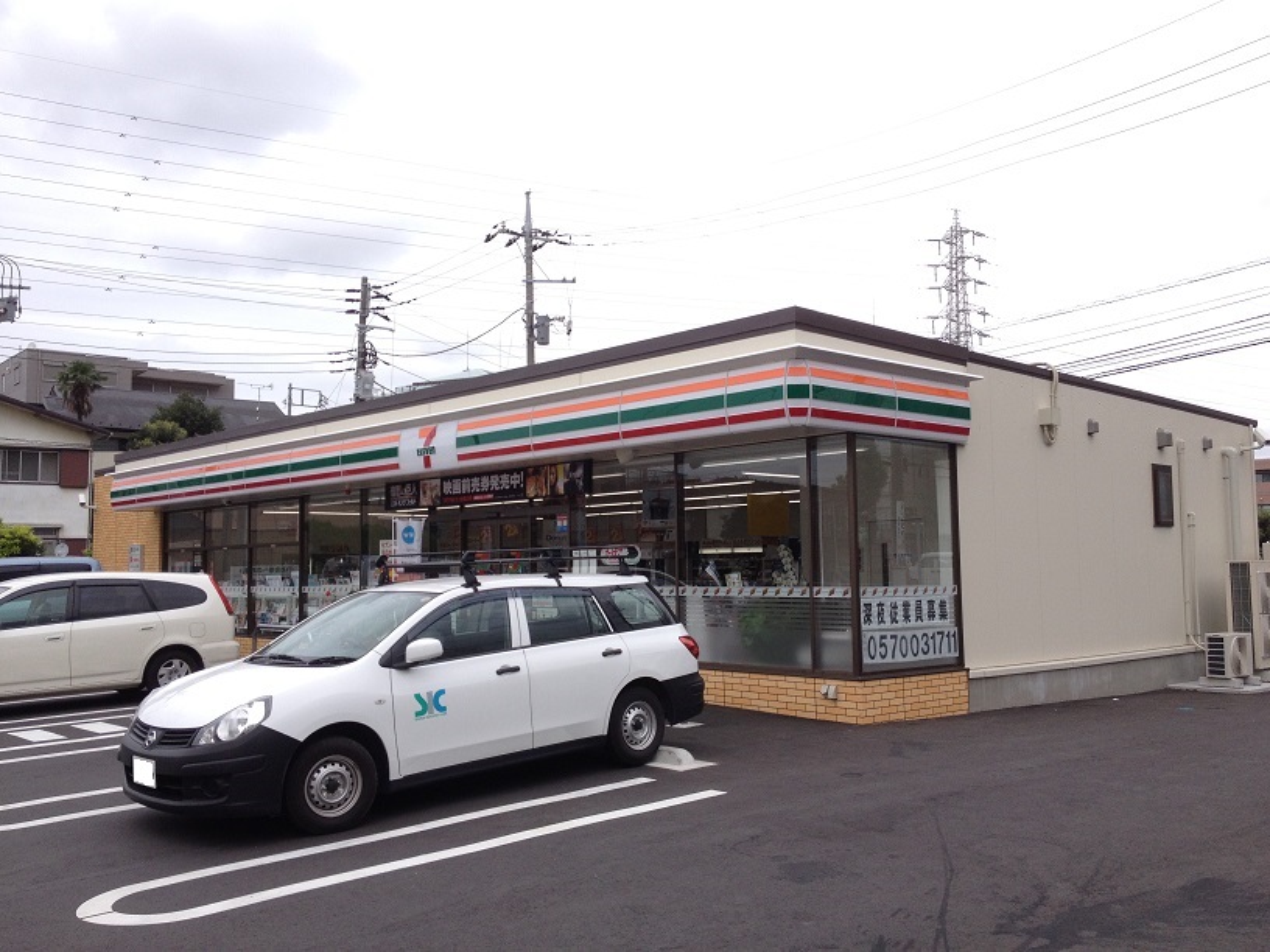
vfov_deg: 40.7
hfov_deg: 52.6
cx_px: 635
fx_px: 1284
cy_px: 476
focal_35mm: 35
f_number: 2.4
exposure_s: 1/593
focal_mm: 4.28
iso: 50
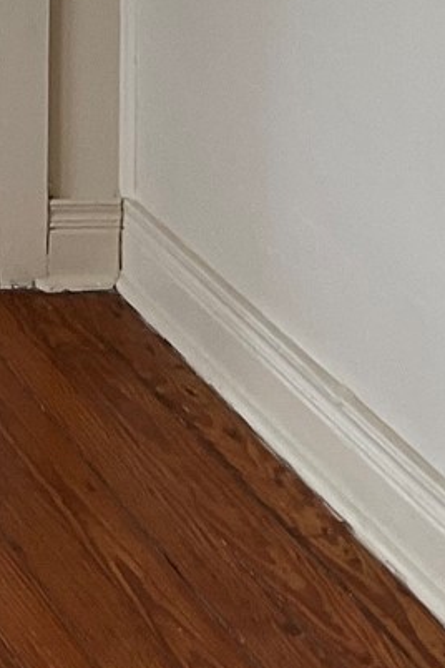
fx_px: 2670
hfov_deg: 8.5
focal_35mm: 144
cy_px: -424
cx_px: -694
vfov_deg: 13.2
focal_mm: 3
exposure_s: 1/122
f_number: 1.8
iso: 25
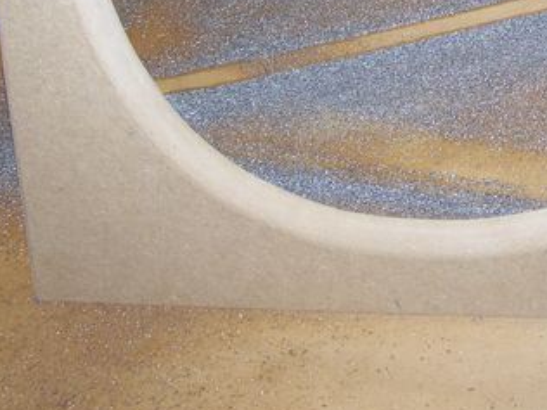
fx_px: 1217
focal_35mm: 77
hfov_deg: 24.8
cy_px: 19
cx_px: 457
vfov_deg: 18.7
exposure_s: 1/60
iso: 80
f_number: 2.8
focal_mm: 6.3
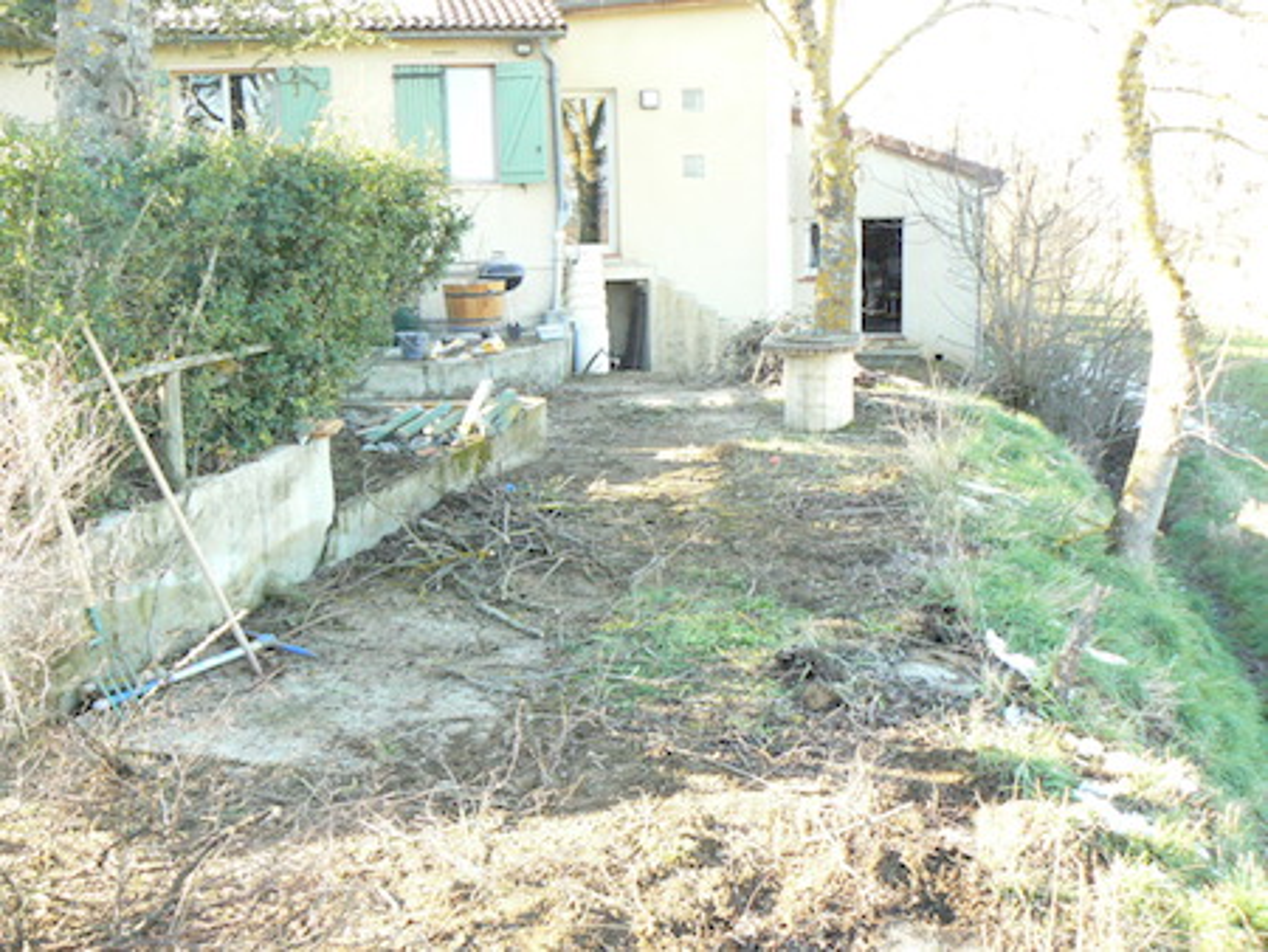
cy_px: 476
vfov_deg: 39.7
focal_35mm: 36
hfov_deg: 51.3
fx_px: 1319
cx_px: 634
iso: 400
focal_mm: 6
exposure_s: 1/125
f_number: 5.6
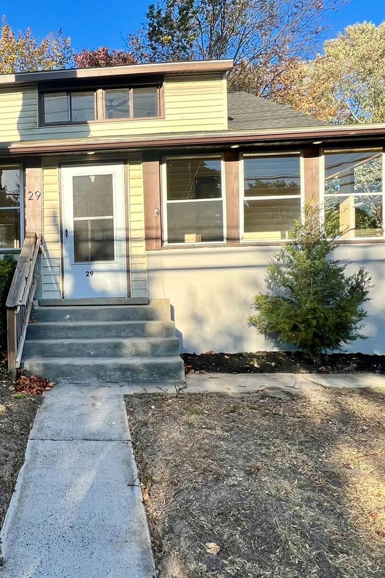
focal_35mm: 22
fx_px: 353
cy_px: 292
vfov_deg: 78.6
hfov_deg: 52.4
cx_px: 62
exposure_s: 1/612
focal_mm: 1.57
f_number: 1.8
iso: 32
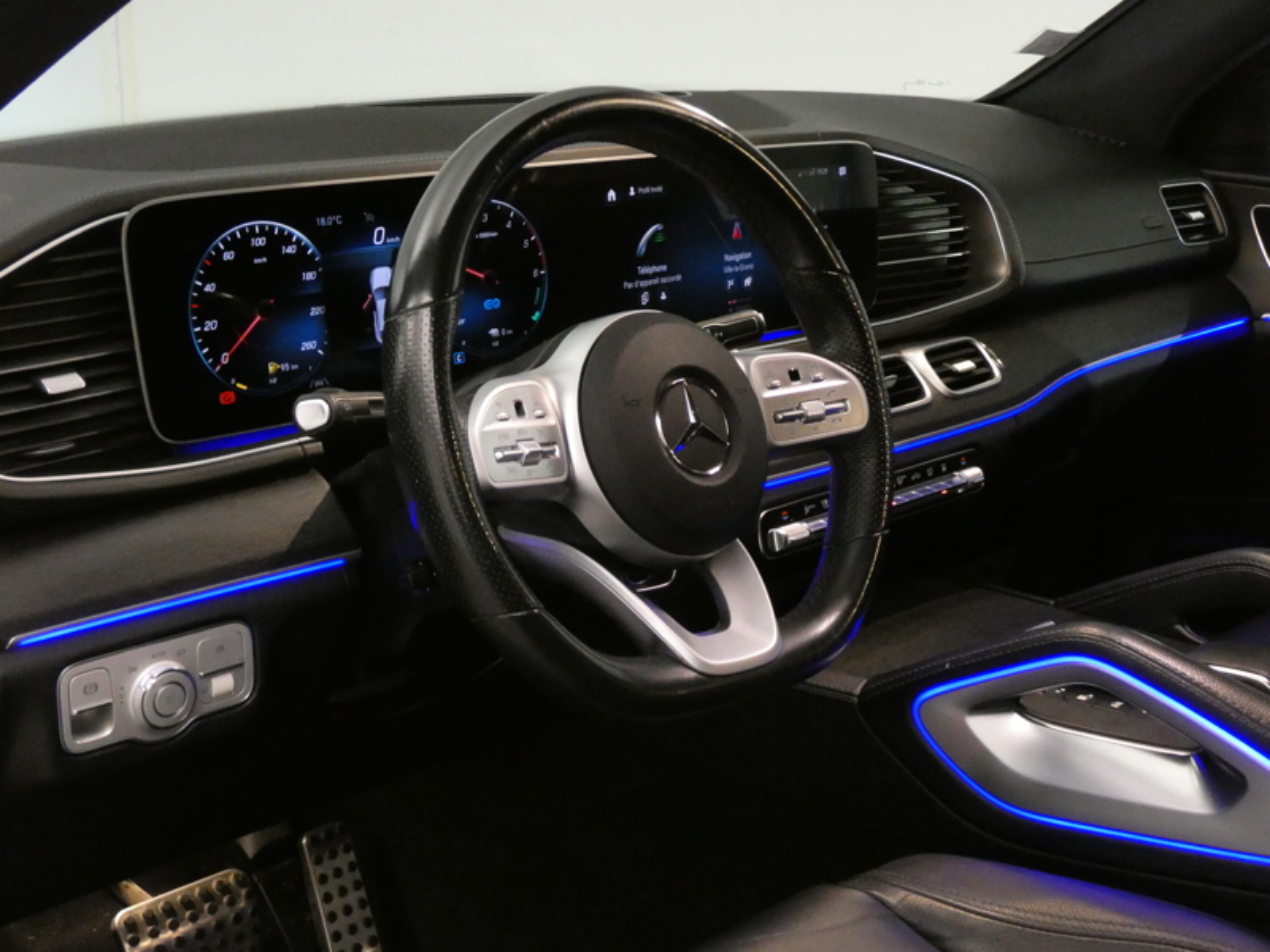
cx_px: 635
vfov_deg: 30.3
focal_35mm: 48
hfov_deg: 39.7
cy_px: 476
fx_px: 1761
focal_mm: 8.6
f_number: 3.8
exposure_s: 1/15
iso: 1600
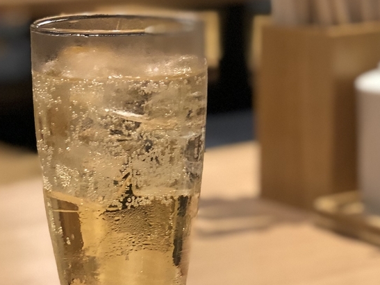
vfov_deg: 12.9
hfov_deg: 17.2
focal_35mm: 114
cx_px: 140
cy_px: 262
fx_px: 1252
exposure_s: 1/25
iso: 160
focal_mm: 6
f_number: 2.4
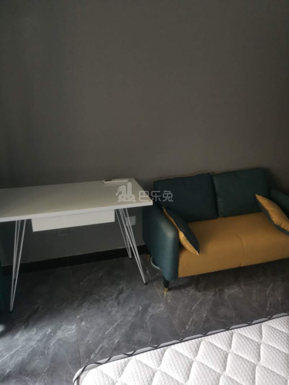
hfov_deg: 51.3
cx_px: 144
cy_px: 192
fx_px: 301
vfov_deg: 65.3
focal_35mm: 27
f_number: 1.8
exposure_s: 1/100
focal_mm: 5.58
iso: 250
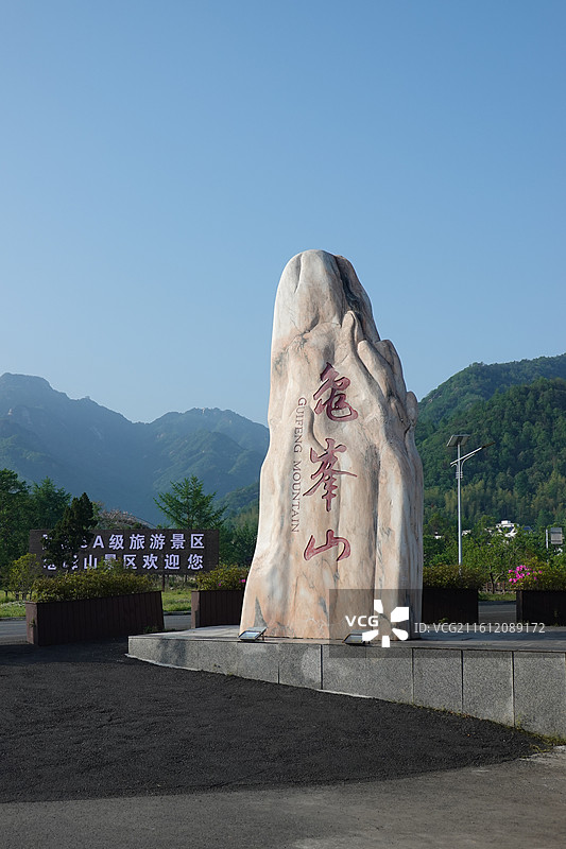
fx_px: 991
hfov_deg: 31.9
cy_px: 424
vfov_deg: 46.4
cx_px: 283
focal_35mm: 42
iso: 125
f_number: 4
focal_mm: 15.59
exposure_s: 1/1000
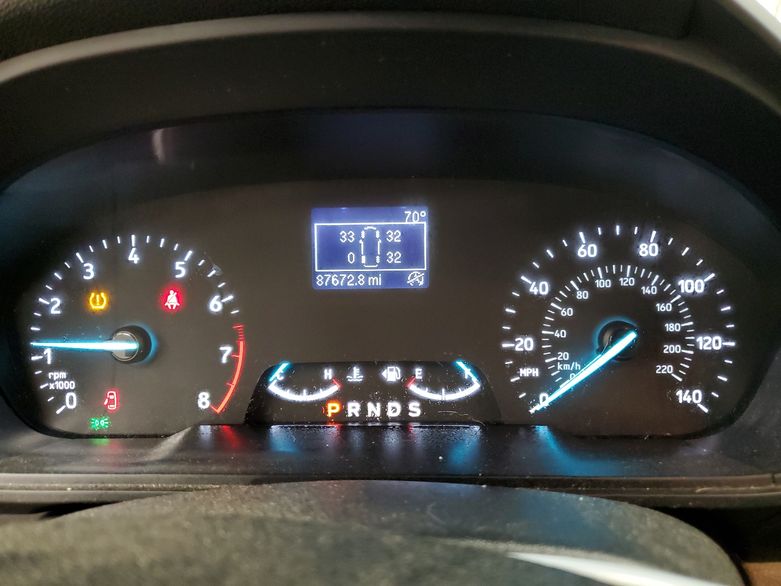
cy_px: 293
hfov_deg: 67.3
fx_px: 587
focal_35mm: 26
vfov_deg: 53.1
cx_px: 390
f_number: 1.5
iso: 318
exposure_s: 1/15
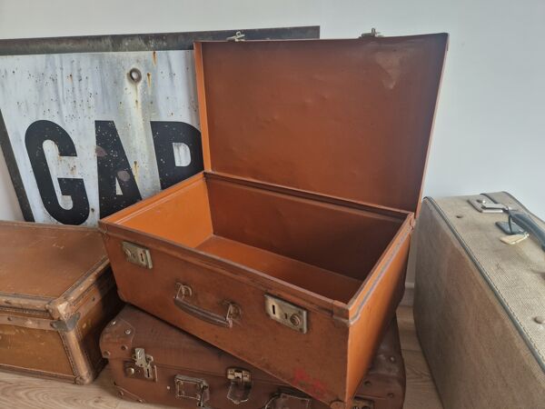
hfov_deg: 73.9
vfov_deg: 58.9
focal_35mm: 23
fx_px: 362
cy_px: 204
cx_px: 272
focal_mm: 5.4
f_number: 1.8
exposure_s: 1/100
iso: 320
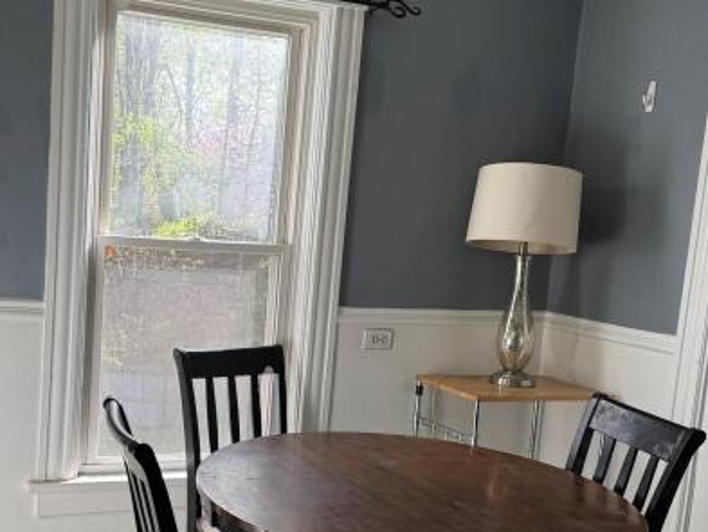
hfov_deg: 42.3
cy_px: 339
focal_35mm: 44
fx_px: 900
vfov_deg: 32.7
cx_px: 231
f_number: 1.78
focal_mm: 6.76
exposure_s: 1/218
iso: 64
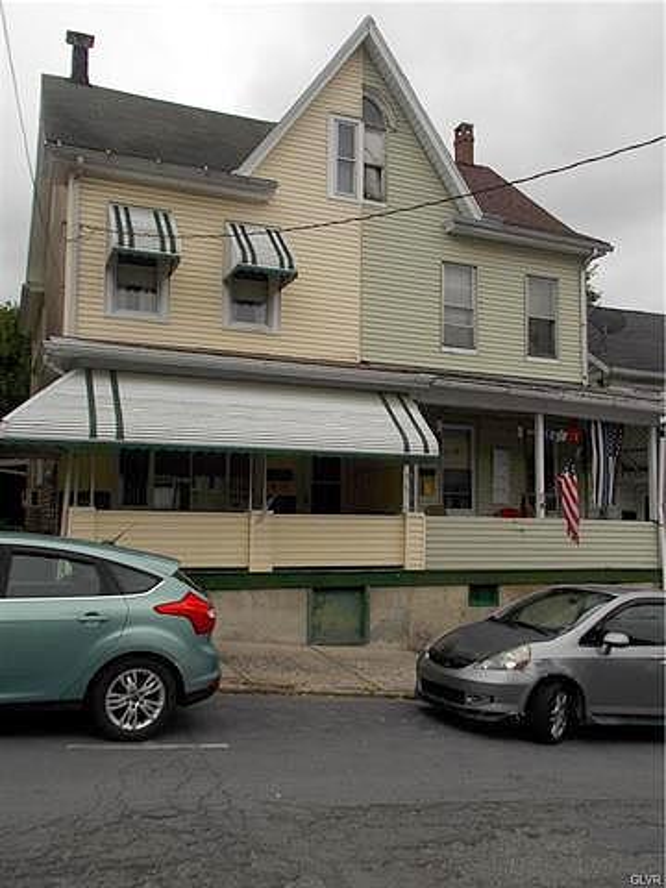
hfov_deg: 46.8
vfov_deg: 60.0
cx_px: 333
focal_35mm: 30
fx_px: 770
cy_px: 444
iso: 80
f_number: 3.3
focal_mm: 5.3
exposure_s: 1/1000
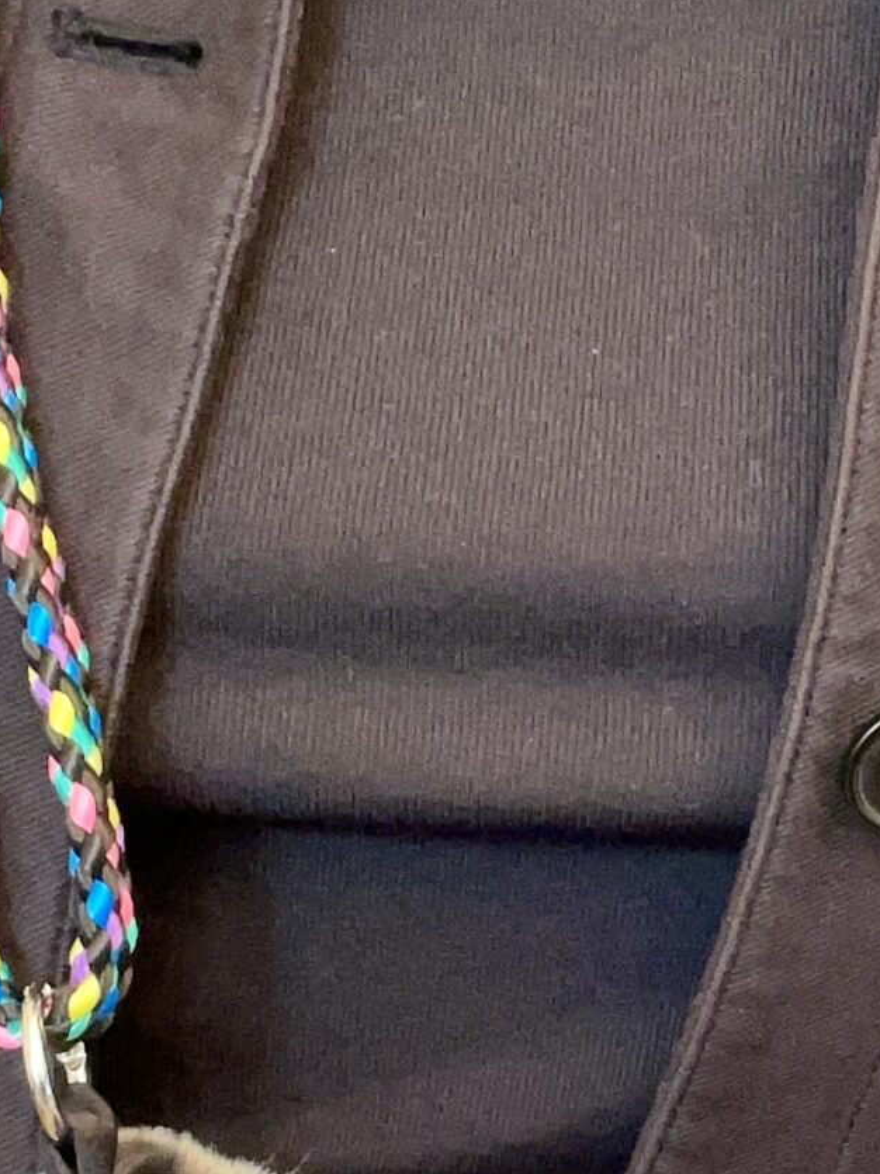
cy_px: 984
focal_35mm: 92
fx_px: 3119
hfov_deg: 16.0
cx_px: 669
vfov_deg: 21.0
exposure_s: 1/50
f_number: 2.2
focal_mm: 2.71
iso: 320
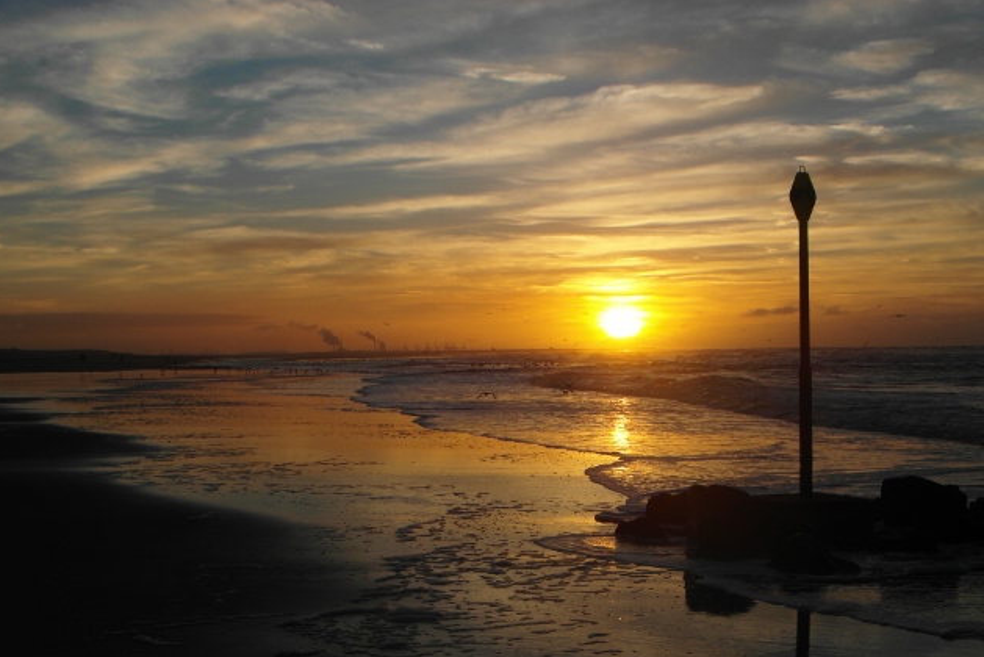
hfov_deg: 36.2
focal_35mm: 55
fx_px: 1504
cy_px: 361
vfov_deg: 24.6
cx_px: 496
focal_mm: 9.2
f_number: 4.2
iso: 100
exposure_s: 1/1000
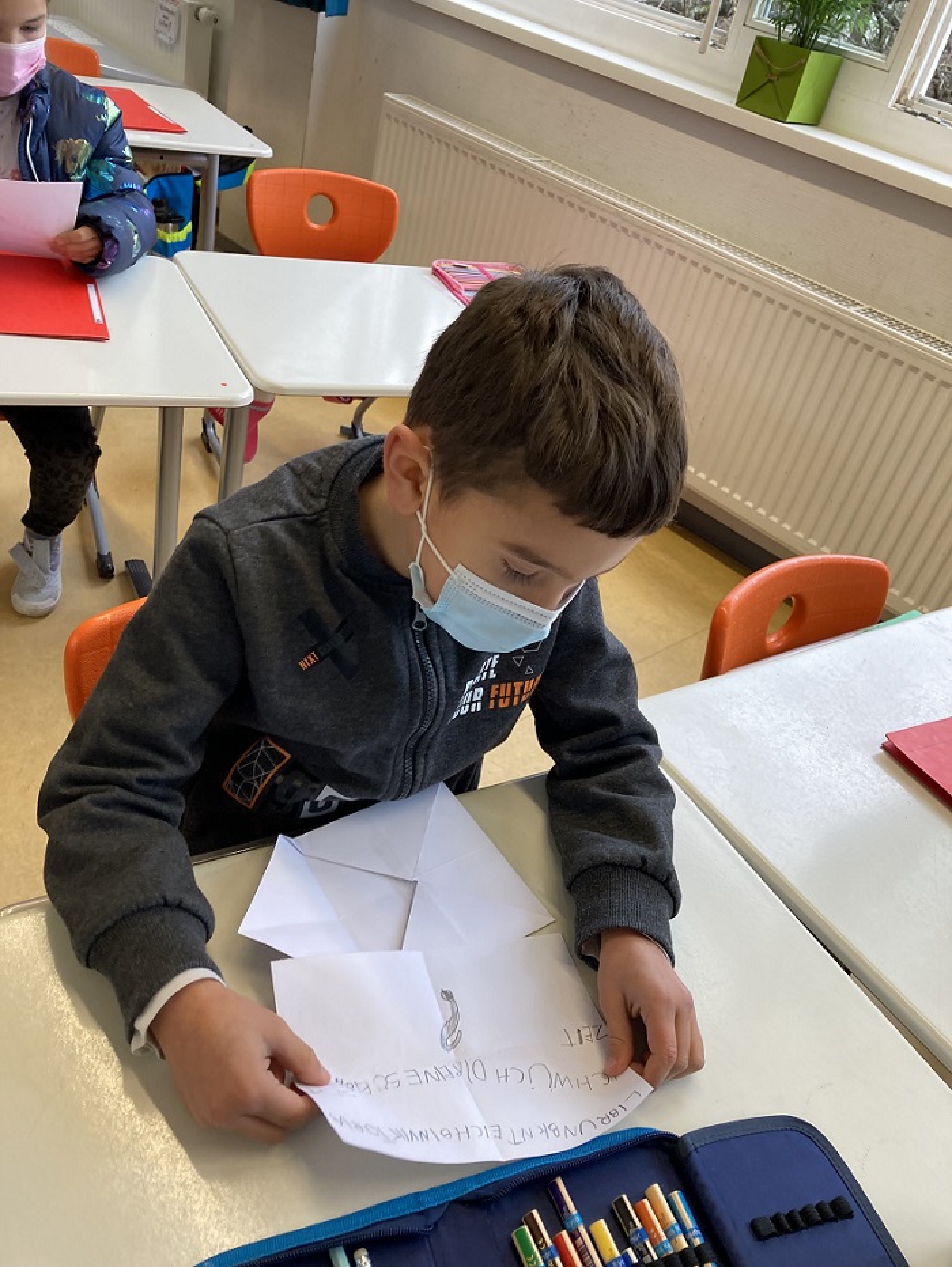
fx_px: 1026
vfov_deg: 63.4
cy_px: 634
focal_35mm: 28
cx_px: 476
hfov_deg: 49.8
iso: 80
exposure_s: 1/100
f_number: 1.8
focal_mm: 3.99
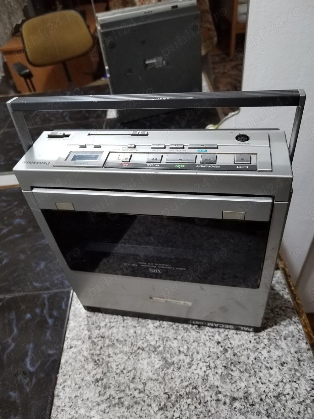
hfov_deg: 53.0
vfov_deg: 67.3
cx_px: 157
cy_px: 210
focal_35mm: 26
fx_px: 315
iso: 543
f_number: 1.8
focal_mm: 4.75
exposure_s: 1/33.3
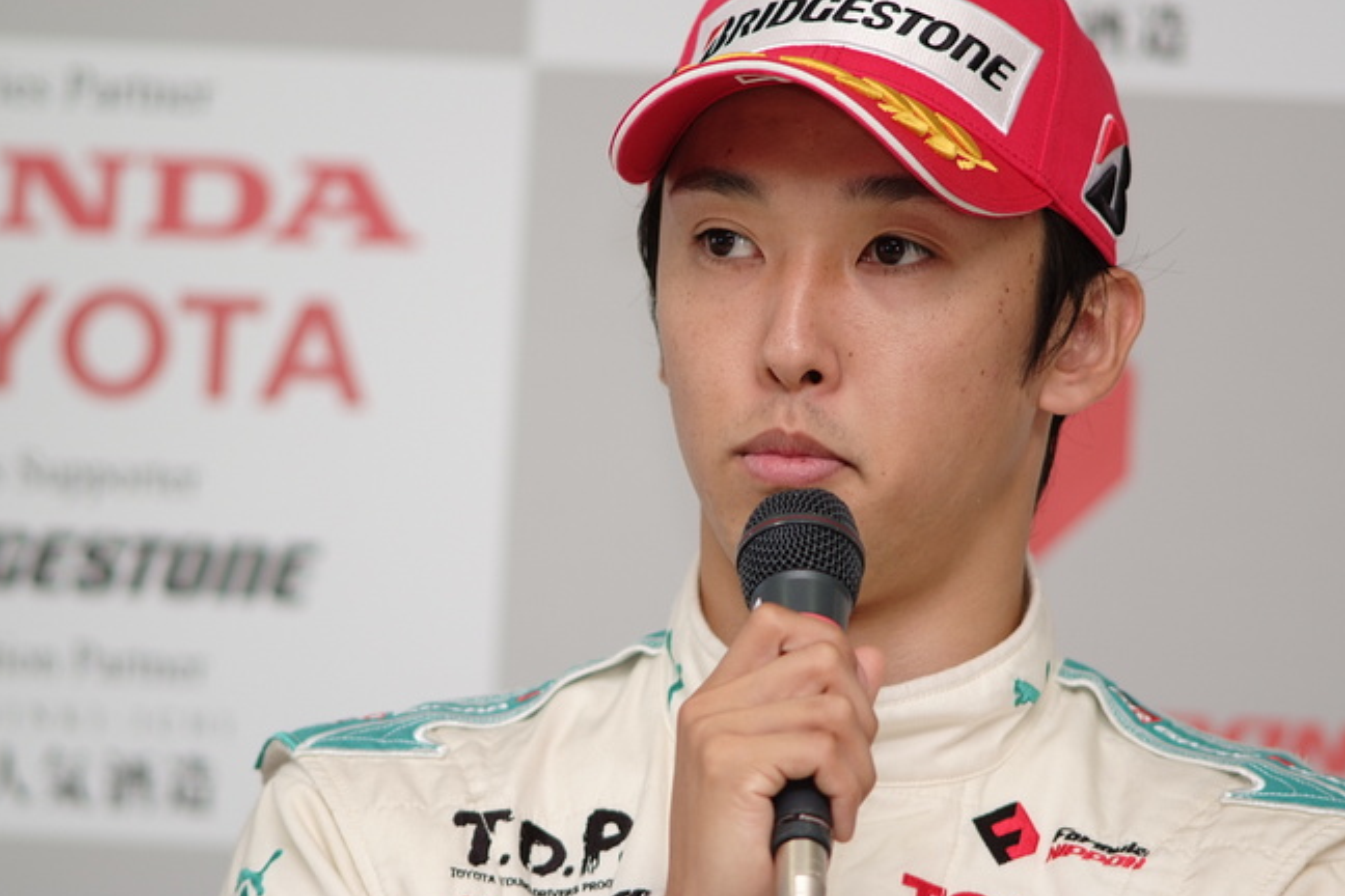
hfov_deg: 6.9
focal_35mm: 300
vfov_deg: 4.6
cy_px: 427
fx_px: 11207
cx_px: 648
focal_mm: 180
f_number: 2.8
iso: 200
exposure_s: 1/125
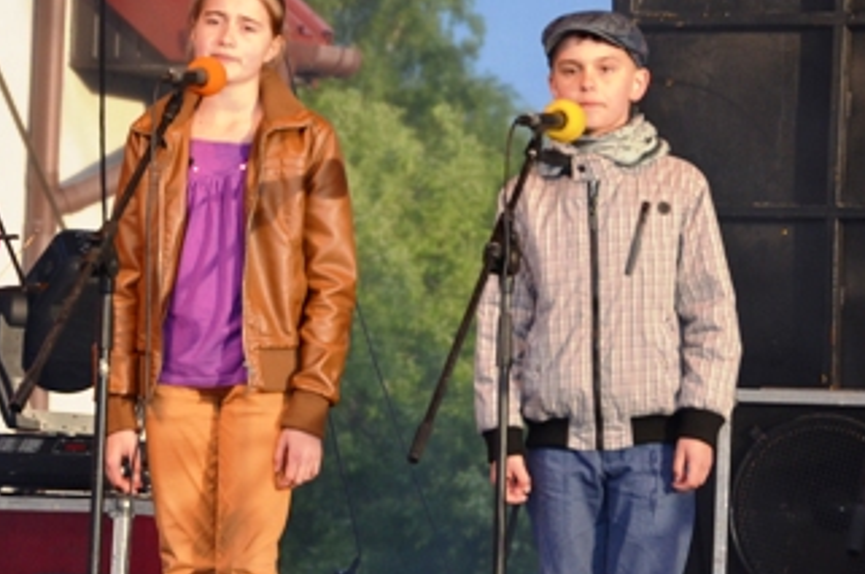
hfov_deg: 6.6
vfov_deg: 4.4
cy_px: 175
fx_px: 7533
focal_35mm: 314
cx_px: 453
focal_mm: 105
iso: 400
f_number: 5.6
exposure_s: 1/125
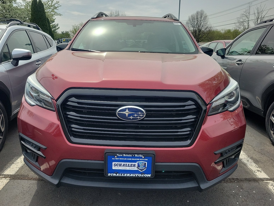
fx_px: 214
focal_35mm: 27
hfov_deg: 65.3
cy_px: 102
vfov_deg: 51.4
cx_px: 136
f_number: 1.8
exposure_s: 1/1667
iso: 50
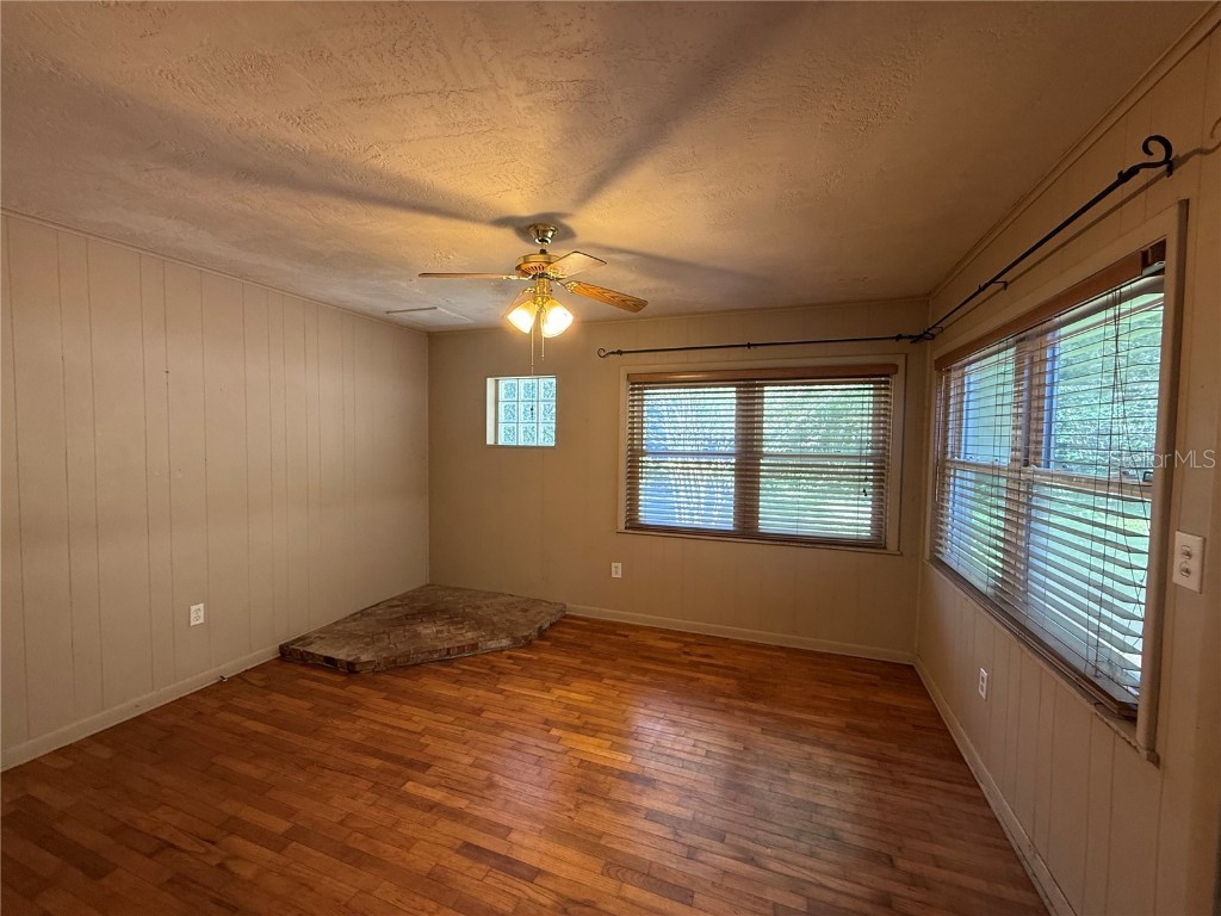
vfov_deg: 85.7
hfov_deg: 102.1
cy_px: 458
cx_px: 610
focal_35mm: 14
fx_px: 494
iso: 160
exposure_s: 1/60
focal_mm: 2.22
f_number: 2.2
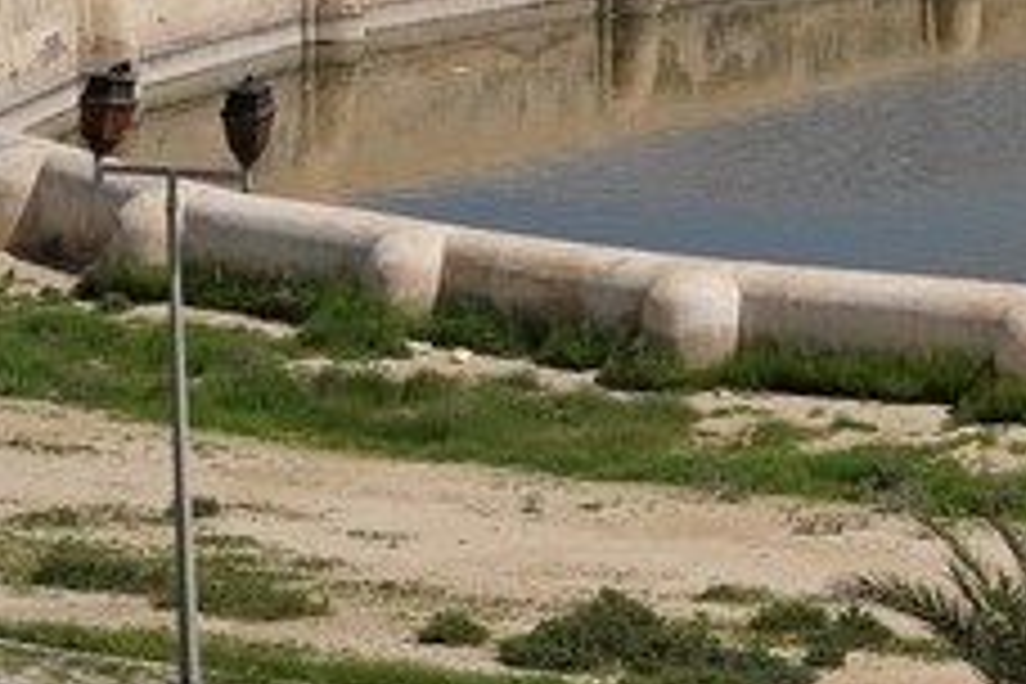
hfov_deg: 9.2
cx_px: 2259
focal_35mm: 205
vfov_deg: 6.6
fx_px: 5842
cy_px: -518
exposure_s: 1/500
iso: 100
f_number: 8
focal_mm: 39
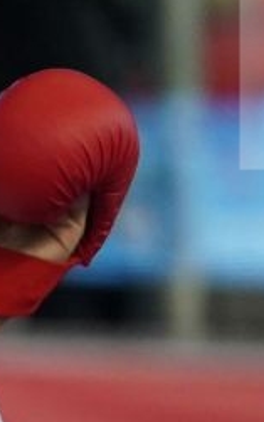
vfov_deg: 1.4
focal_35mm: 1463
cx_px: -743
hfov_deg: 0.9
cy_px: 612
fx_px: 16832
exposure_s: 1/1000
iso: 1600
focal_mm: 200
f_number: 2.8
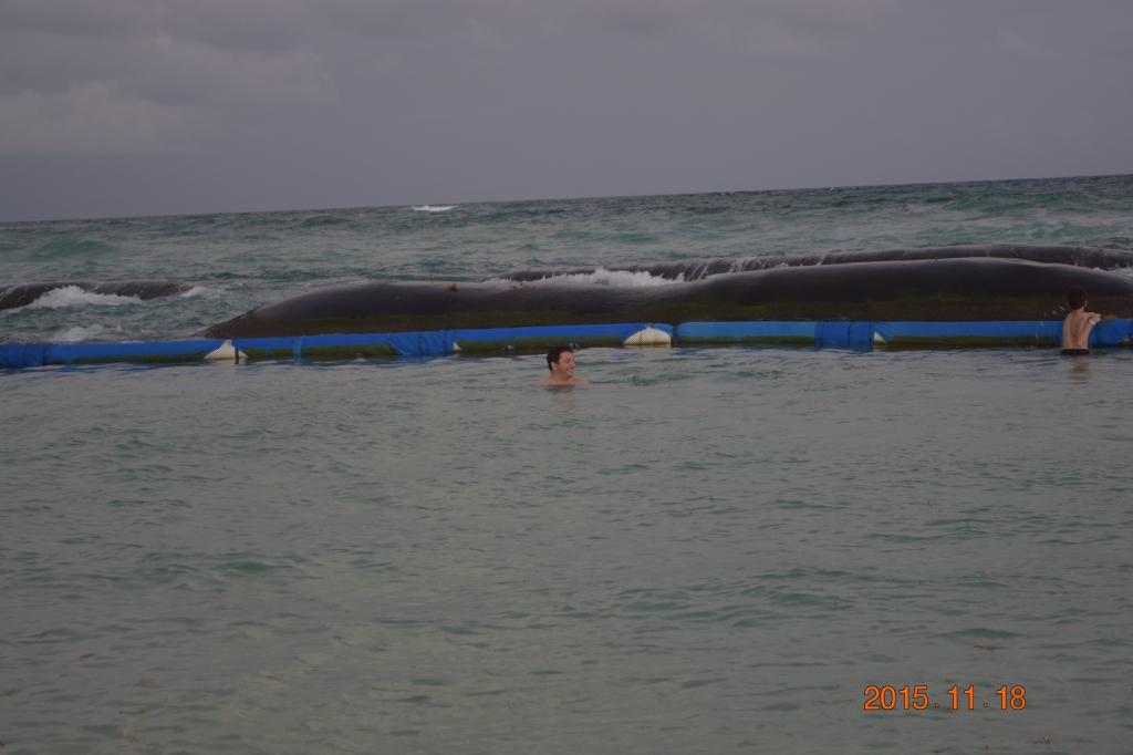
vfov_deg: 16.5
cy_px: 378
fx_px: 2595
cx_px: 566
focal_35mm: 82
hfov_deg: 24.6
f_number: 5.6
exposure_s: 1/30
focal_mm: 55
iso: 400
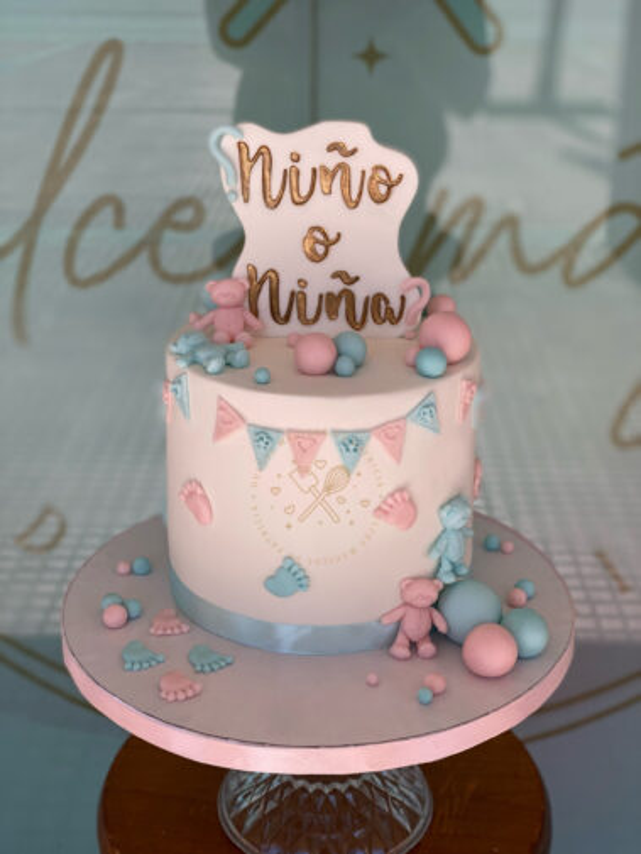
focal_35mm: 52
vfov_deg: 36.8
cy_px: 427
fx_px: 1283
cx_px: 320
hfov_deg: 28.0
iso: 20
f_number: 2
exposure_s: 1/510
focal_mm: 6
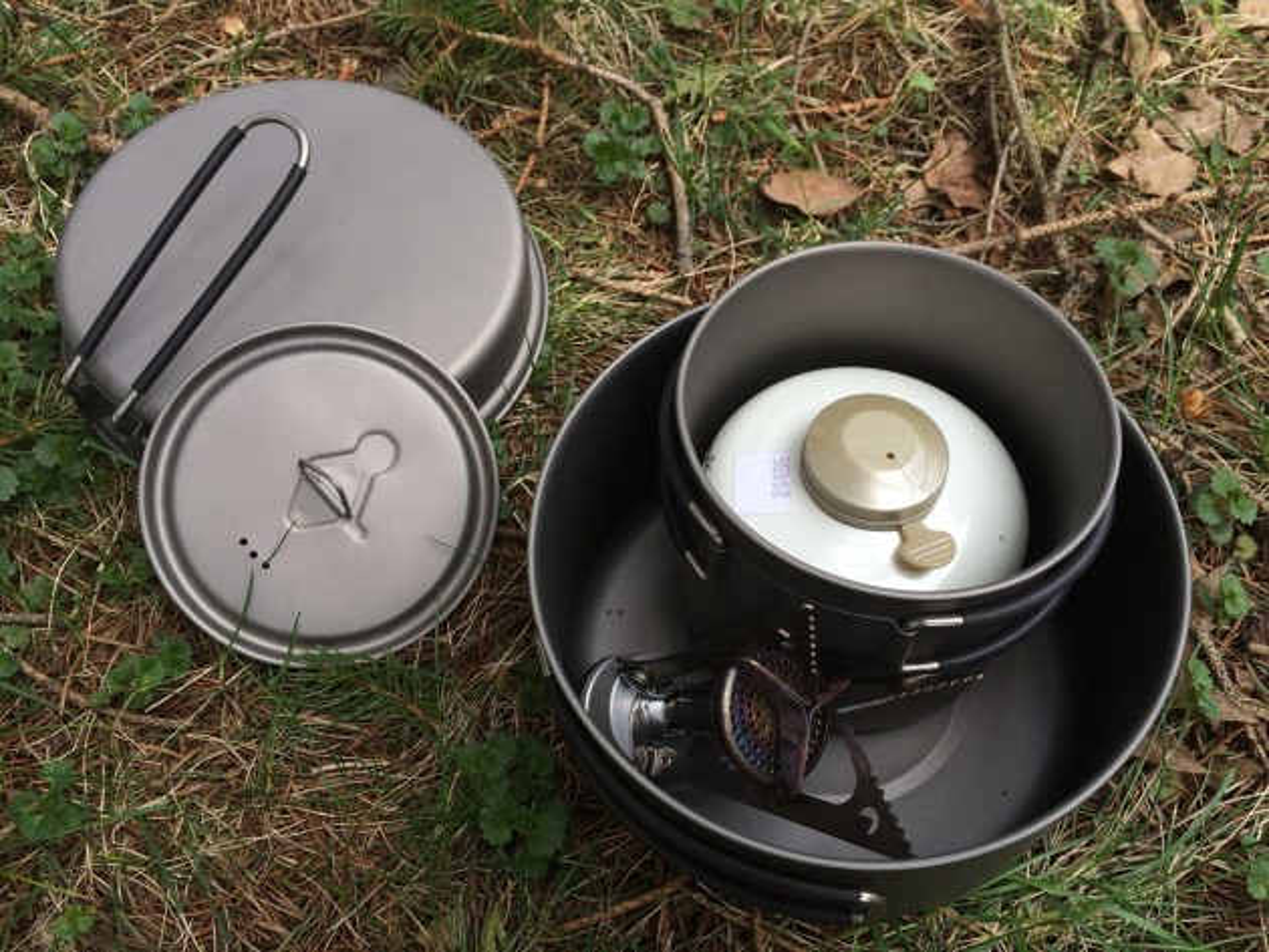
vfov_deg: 48.3
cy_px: 476
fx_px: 1064
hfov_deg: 61.6
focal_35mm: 29
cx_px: 634
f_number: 2.2
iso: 32
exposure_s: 1/266
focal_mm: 4.15
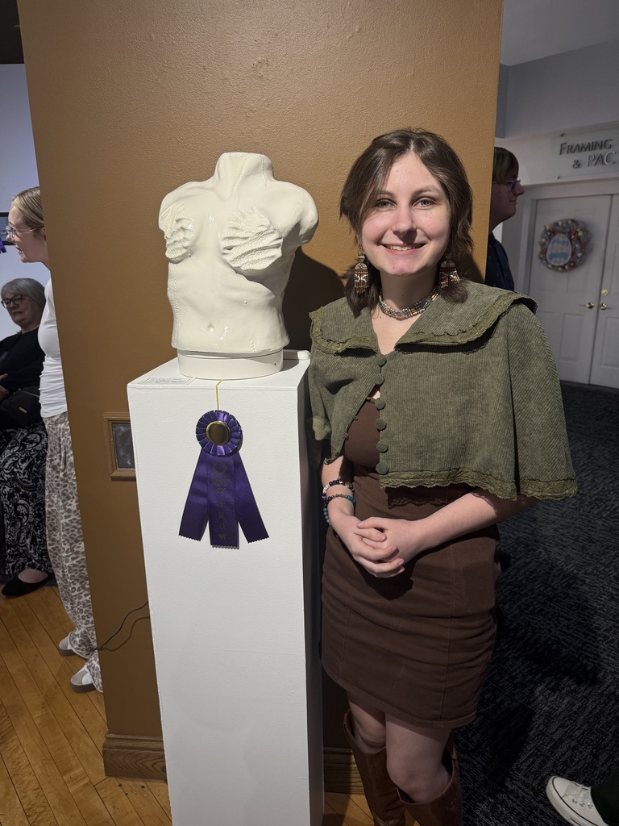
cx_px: 310
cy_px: 413
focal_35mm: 24
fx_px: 572
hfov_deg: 56.8
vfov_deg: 71.6
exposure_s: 1/120
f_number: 1.78
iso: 125
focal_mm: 6.76
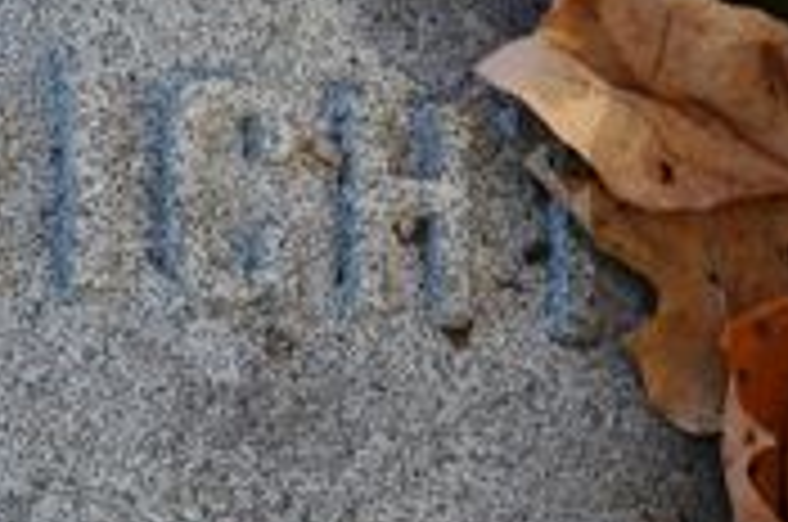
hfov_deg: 9.6
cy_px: 392
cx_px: -414
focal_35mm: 209
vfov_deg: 6.5
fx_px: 4566
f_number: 7.1
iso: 200
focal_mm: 38
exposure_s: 1/60
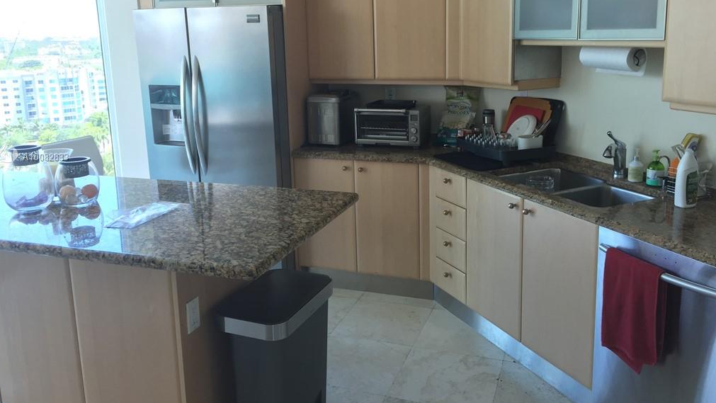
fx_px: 608
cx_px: 357
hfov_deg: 61.0
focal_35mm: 32
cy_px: 157
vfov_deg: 36.5
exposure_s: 1/60
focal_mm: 4.15
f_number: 2.2
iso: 32
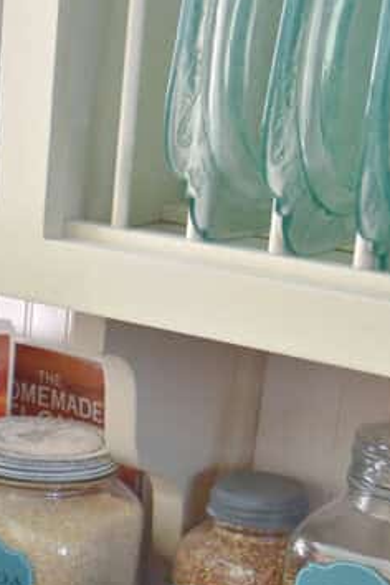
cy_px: 595
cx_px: -158
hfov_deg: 12.6
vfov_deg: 19.1
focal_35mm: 104
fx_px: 1690
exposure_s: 1/60
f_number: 4
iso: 640
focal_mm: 24
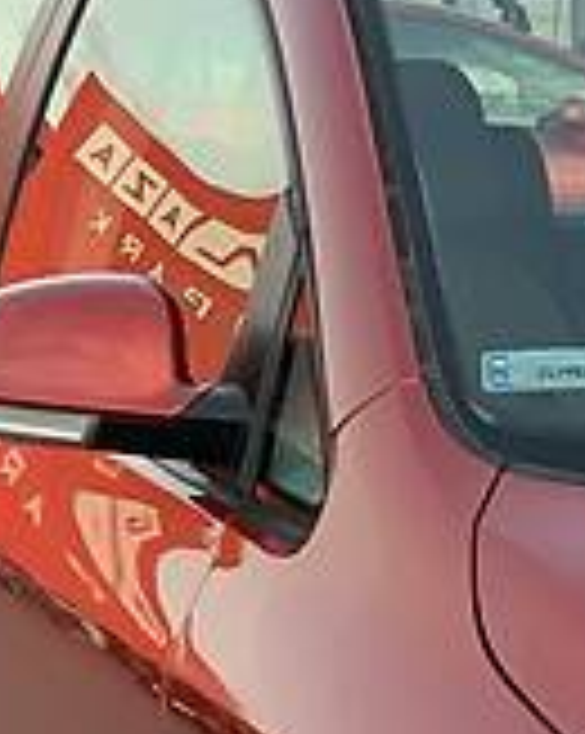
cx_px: 1161
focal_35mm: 249
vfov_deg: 7.7
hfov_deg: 6.0
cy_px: 883
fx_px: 5399
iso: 100
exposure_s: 1/122
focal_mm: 6
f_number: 2.4
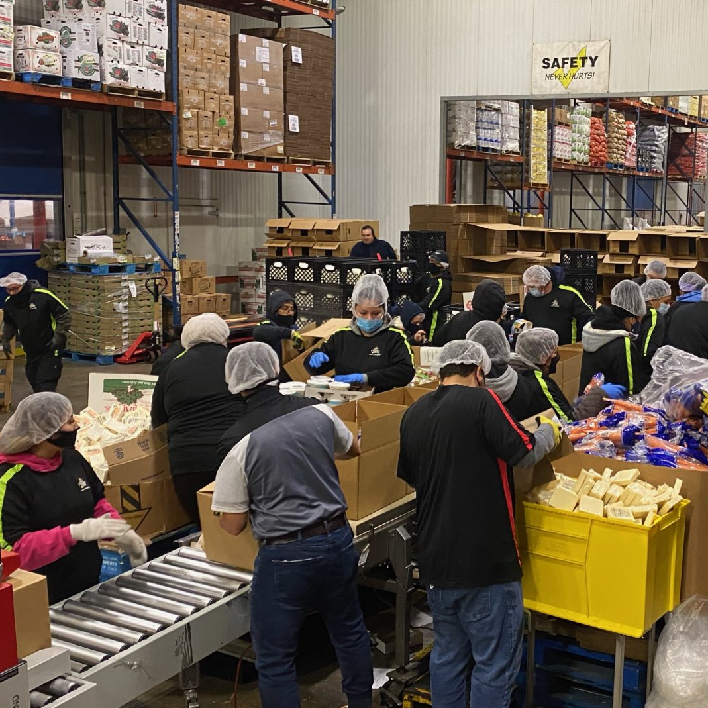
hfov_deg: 38.2
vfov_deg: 39.2
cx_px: 531
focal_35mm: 43
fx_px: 995
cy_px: 332
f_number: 1.8
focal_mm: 4.25
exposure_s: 1/60
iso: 250
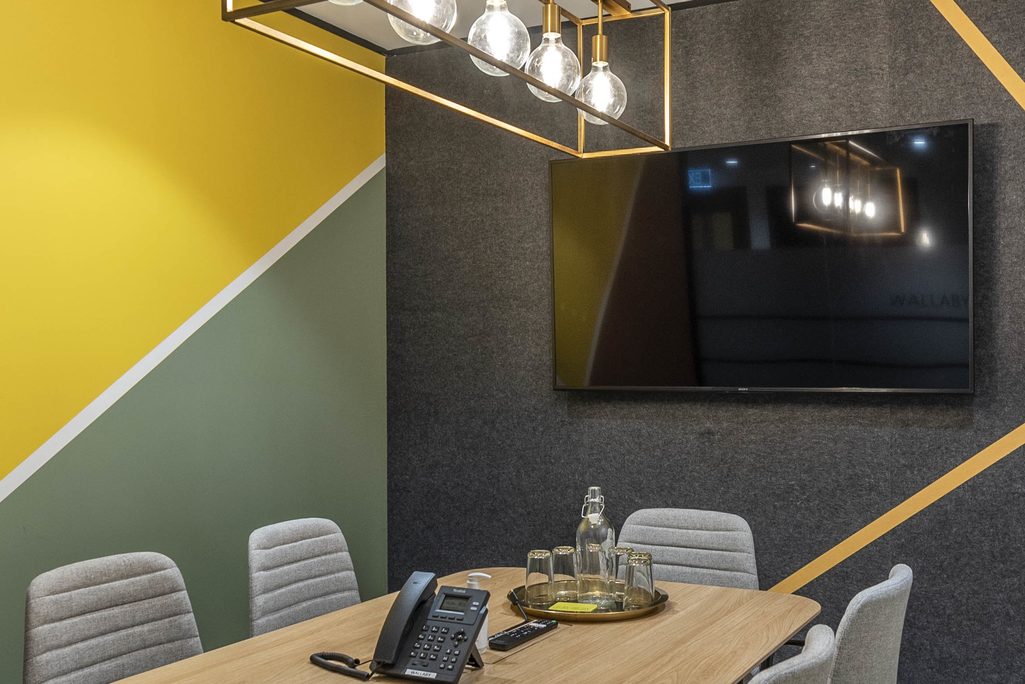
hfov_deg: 49.5
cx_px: 541
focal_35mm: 39
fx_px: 1110
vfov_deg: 34.2
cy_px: 381
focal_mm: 15
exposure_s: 1/25
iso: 200
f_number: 5.6
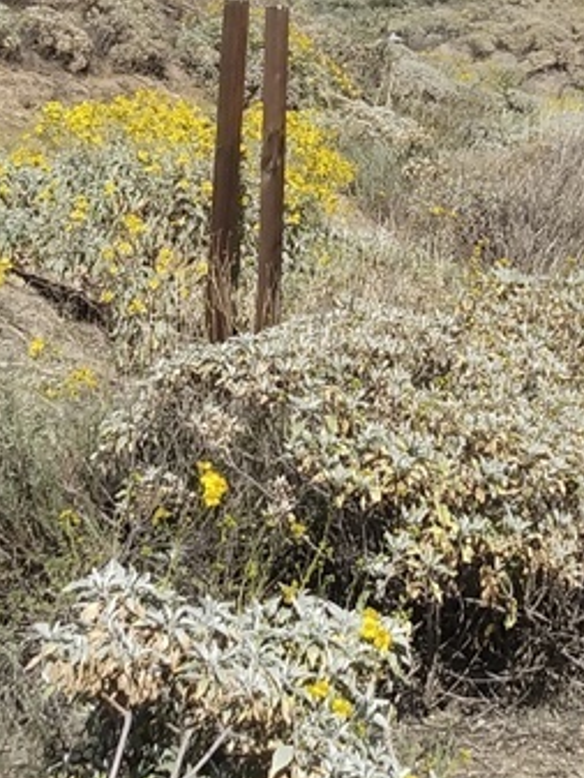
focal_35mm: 89
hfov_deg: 16.4
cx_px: 495
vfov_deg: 21.5
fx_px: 2001
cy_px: 65
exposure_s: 1/1636
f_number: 2
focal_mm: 3.54
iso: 100
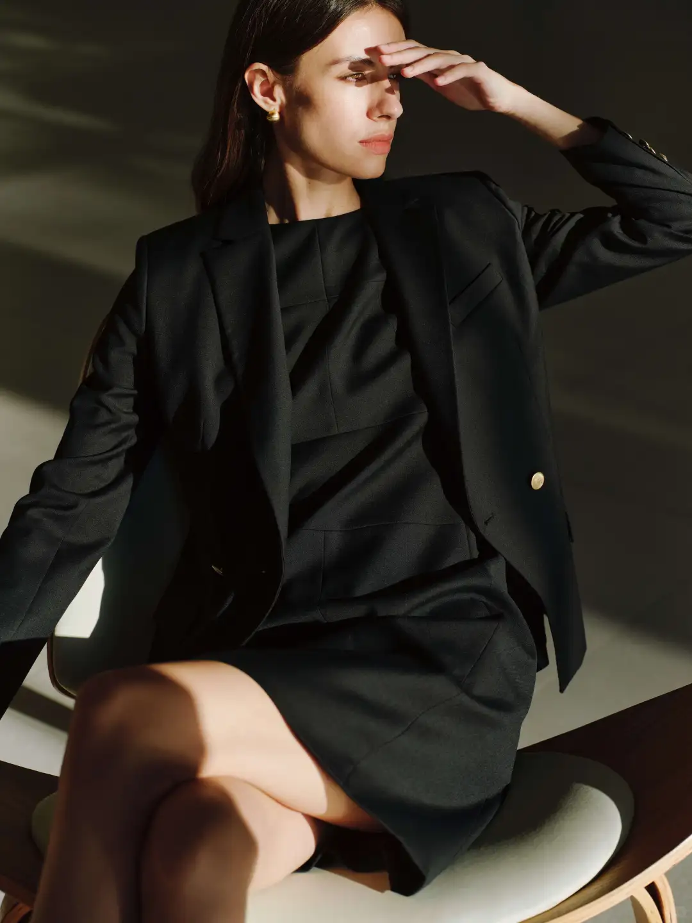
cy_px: 462
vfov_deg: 25.0
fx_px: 2079
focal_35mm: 78
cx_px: 346
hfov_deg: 18.9
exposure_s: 1/2500
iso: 640
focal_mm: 98
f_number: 5
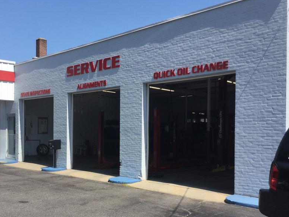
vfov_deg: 35.0
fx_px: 342
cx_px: 110
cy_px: 133
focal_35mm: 41
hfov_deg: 45.4
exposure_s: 1/1072
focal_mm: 3.3
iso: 25
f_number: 2.4
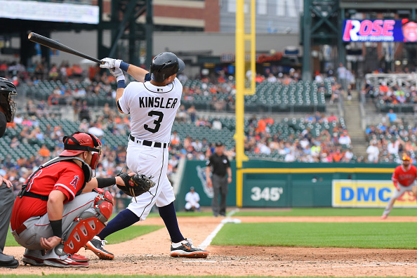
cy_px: 139
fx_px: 2172
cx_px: 208
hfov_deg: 11.0
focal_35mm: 188
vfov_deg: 7.3
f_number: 3.5
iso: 800
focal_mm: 125
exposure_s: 1/2000
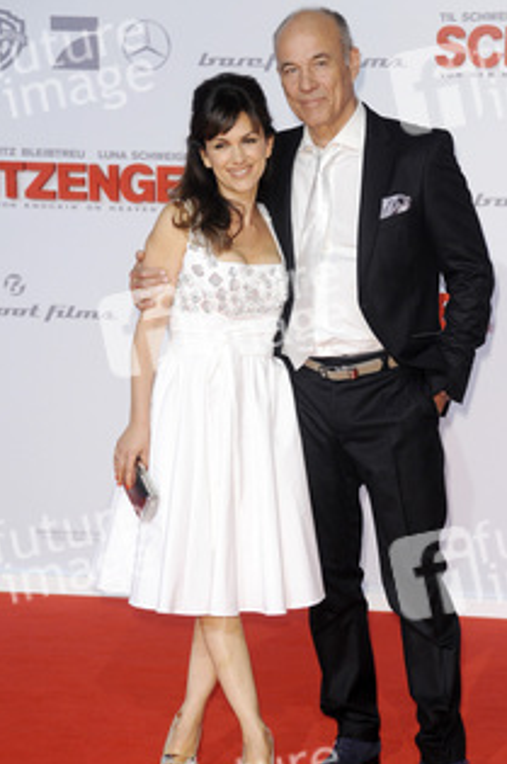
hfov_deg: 11.7
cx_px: 294
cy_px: 441
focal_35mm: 117
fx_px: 2480
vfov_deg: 17.5
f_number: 5.6
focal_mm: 92
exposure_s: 1/160
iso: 1000
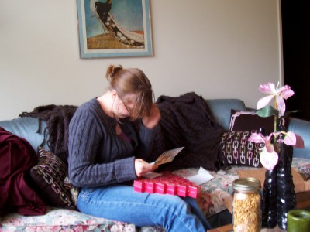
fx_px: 331
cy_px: 116
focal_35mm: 37
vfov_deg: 38.7
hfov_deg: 50.1
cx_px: 155
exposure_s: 1/10
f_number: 2.8
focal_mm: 5.6
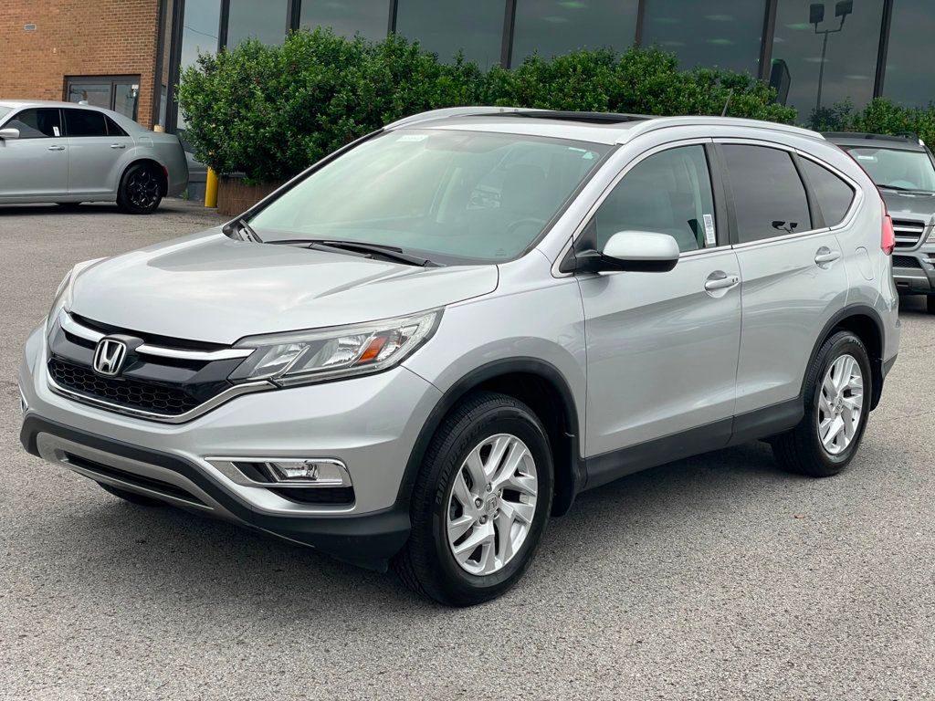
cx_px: 468
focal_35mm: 52
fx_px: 1405
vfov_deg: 28.0
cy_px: 350
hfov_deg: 36.8
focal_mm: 6
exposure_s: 1/99
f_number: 2
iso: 25
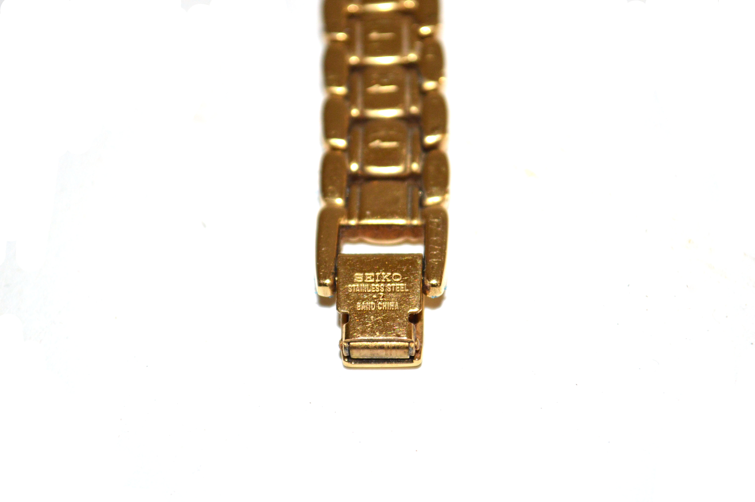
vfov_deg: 16.5
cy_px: 251
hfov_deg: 24.6
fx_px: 1729
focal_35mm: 82
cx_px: 378
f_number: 5.6
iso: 800
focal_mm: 55
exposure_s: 1/125
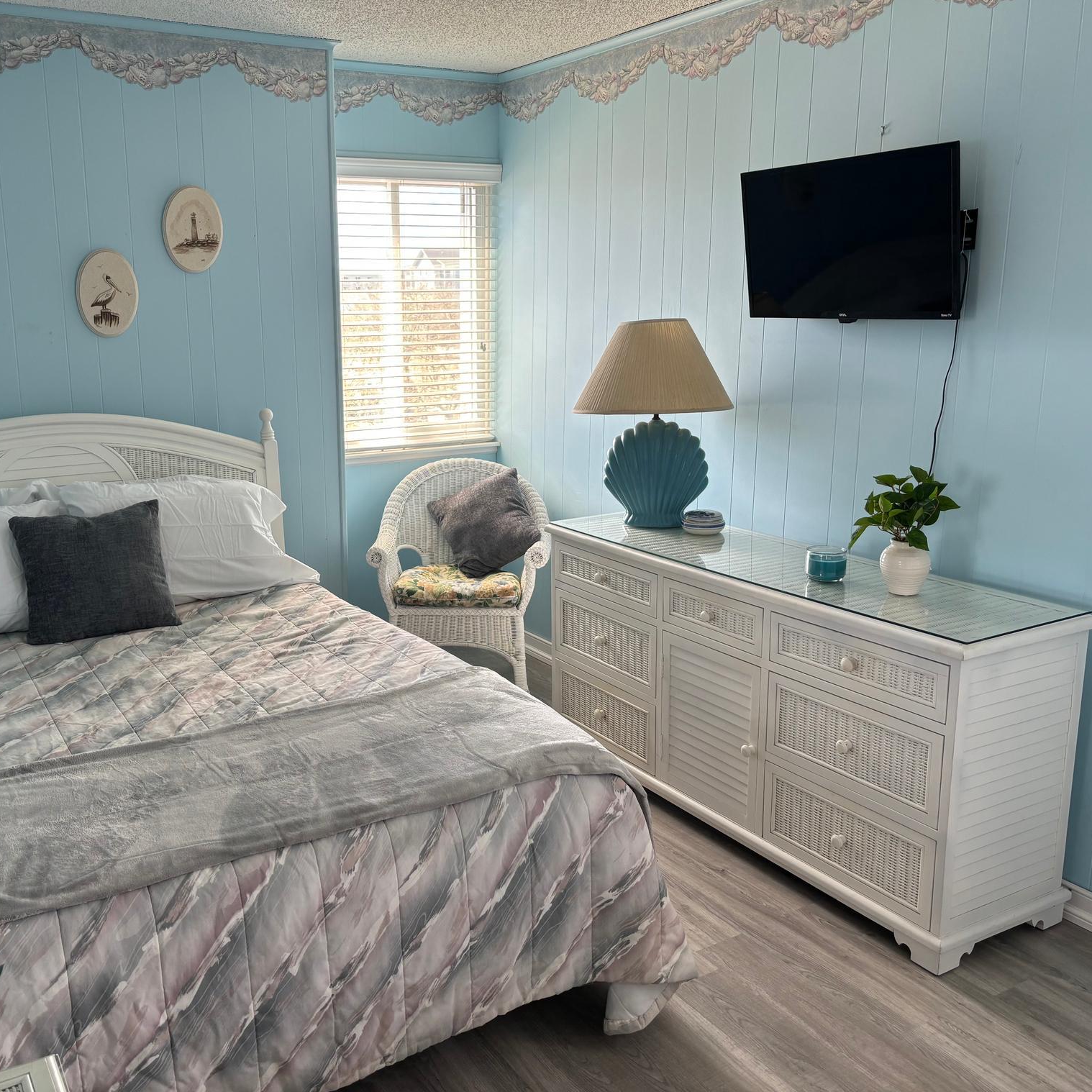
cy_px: 540
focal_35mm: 31
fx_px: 1106
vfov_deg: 52.5
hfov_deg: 52.1
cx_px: 429
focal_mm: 5.96
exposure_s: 1/121
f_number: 1.6
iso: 64
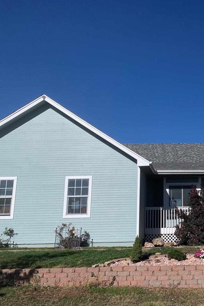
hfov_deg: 33.8
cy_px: 150
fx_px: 314
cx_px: 188
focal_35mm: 37
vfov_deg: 51.9
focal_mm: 4.25
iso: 25
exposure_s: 1/4274
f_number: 1.8
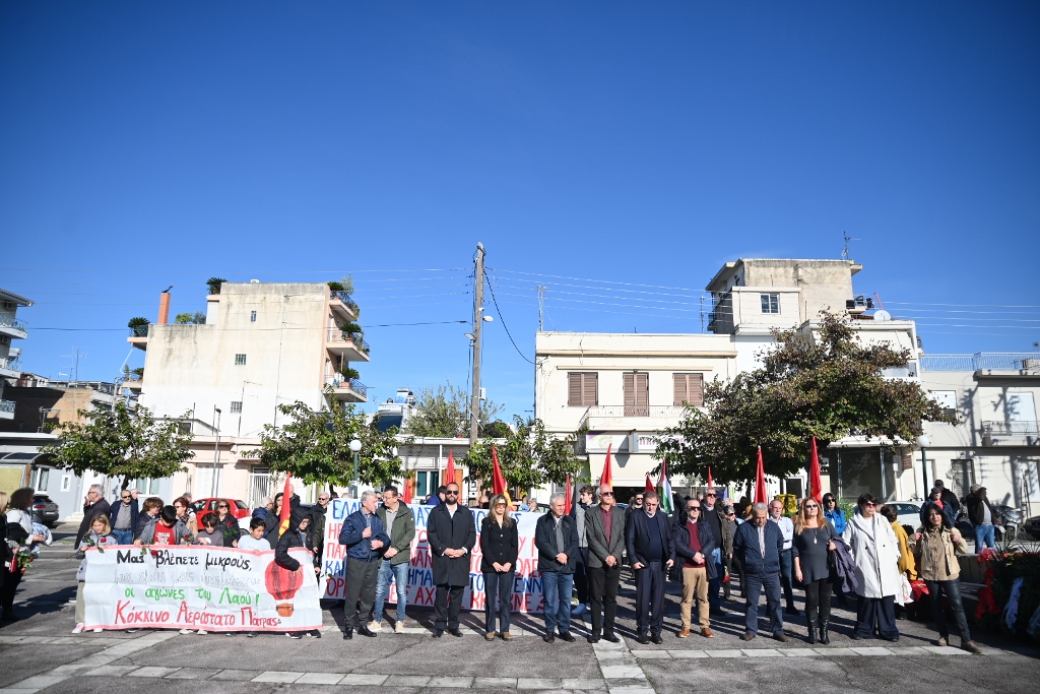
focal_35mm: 24
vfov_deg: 53.1
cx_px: 520
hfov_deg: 73.7
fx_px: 693
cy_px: 347
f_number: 2.8
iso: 125
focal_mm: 24
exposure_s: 1/4000
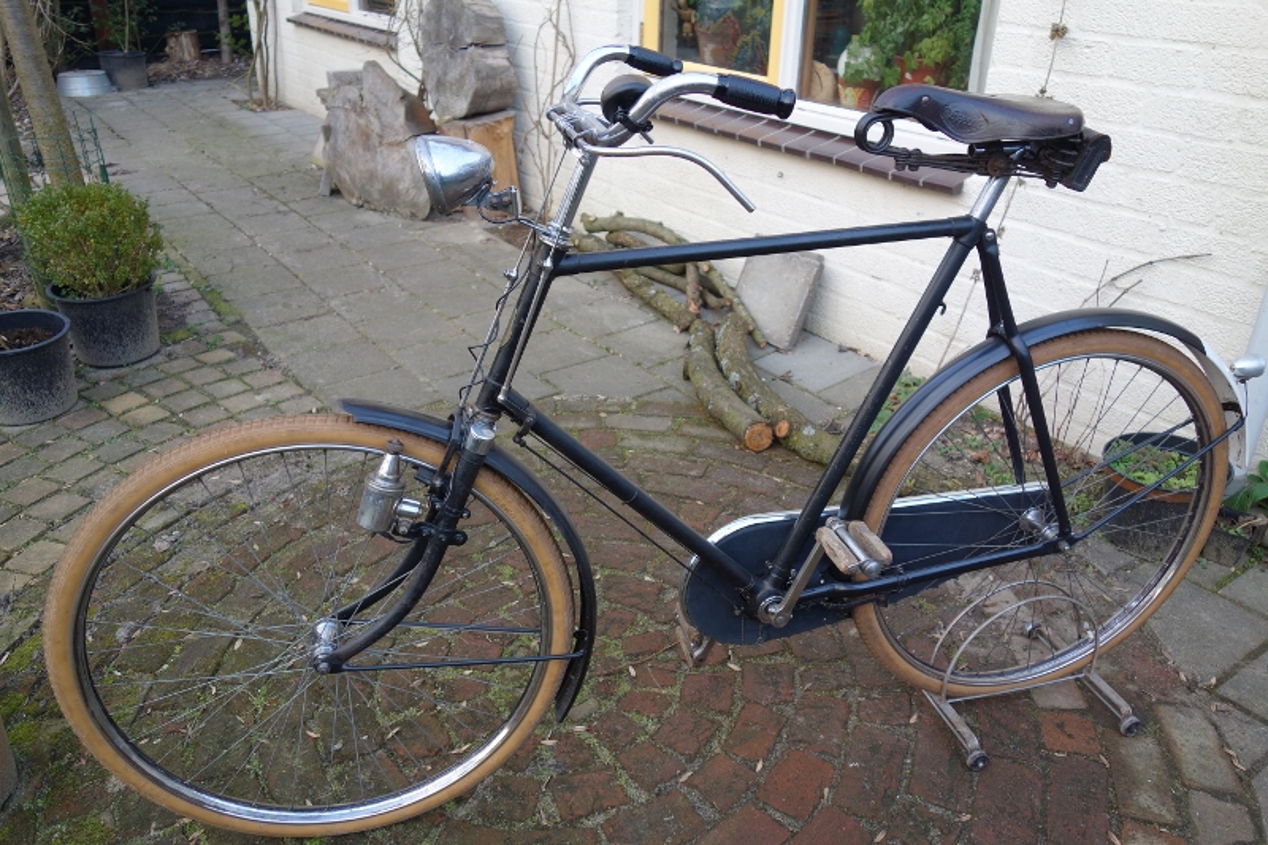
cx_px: 634
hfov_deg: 65.5
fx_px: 986
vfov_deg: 46.4
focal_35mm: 28
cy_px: 422
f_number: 2.8
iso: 125
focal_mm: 10.4
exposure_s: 1/60
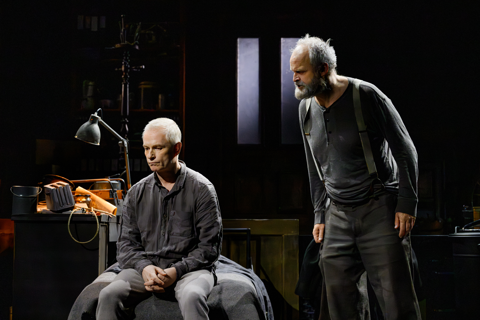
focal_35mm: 68
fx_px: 907
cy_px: 160
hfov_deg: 29.7
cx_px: 240
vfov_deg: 20.0
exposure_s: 1/320
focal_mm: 68
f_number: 4
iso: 12800
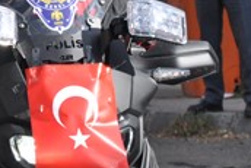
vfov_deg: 3.5
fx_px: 2763
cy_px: -60
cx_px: 64
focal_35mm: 396
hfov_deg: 5.2
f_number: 7.1
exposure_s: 1/800
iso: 500
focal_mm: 70
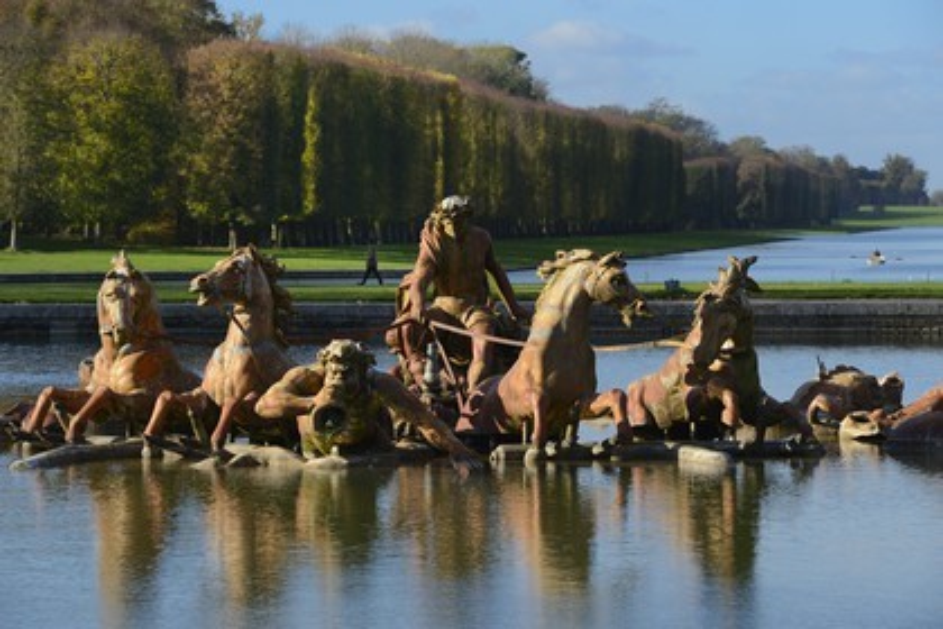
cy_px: 314
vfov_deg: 8.9
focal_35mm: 155
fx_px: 4060
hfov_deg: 13.2
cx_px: 472
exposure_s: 1/250
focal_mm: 155
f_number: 9
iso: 200
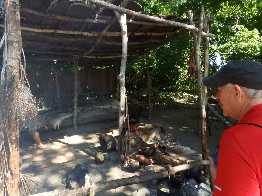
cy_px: 98
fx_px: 182
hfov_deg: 71.6
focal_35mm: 24
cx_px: 131
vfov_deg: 56.8
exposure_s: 1/2500
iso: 1600
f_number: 4.2
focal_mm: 4.3
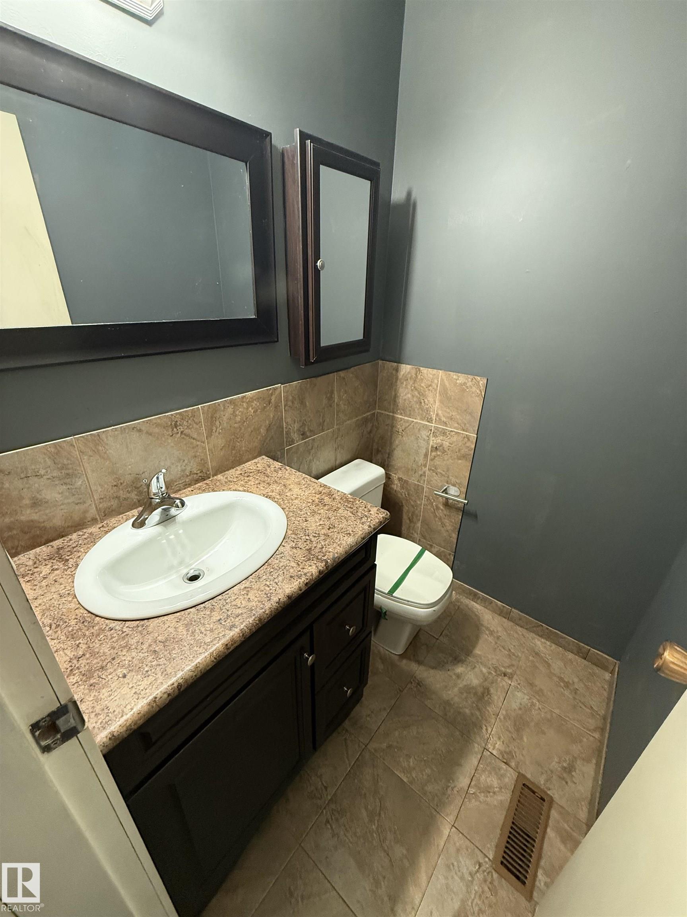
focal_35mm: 14
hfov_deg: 85.7
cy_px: 458
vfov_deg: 102.1
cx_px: 344
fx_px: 370
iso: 400
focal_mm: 2.22
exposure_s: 1/60
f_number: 2.2
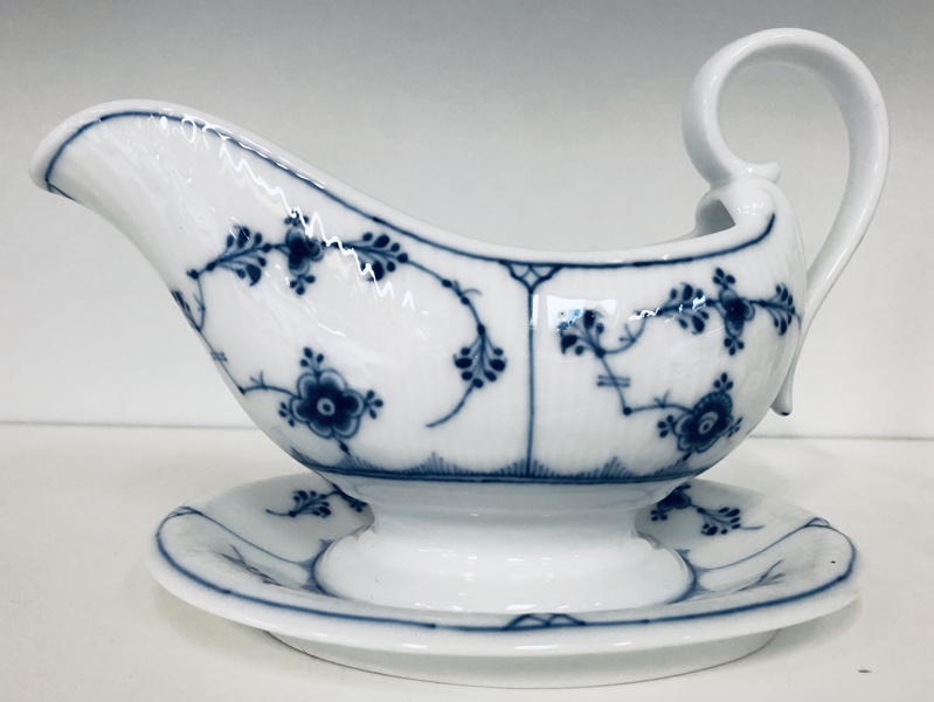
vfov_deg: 49.8
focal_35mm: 28
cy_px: 351
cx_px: 467
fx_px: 756
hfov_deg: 63.4
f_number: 1.8
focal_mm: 3.99
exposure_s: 1/17
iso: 40
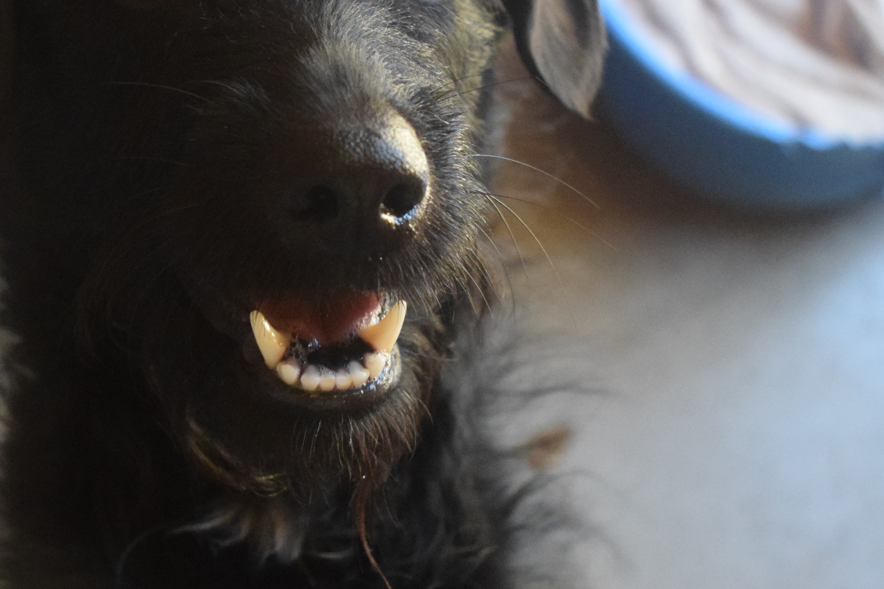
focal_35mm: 60
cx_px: 381
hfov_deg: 33.4
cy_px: 330
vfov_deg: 22.6
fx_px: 1473
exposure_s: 1/250
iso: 3200
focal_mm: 18
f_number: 3.5
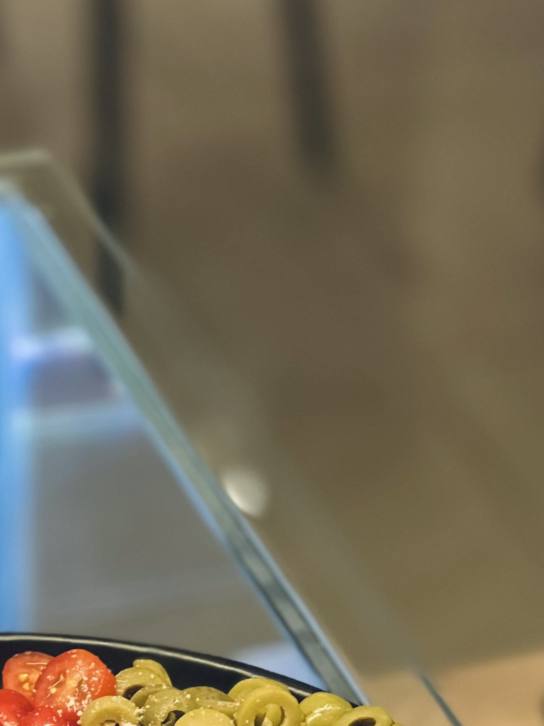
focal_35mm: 184
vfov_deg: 10.6
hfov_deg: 8.0
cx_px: 46
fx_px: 3856
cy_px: 775
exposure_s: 1/50
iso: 125
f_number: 2.8
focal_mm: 9
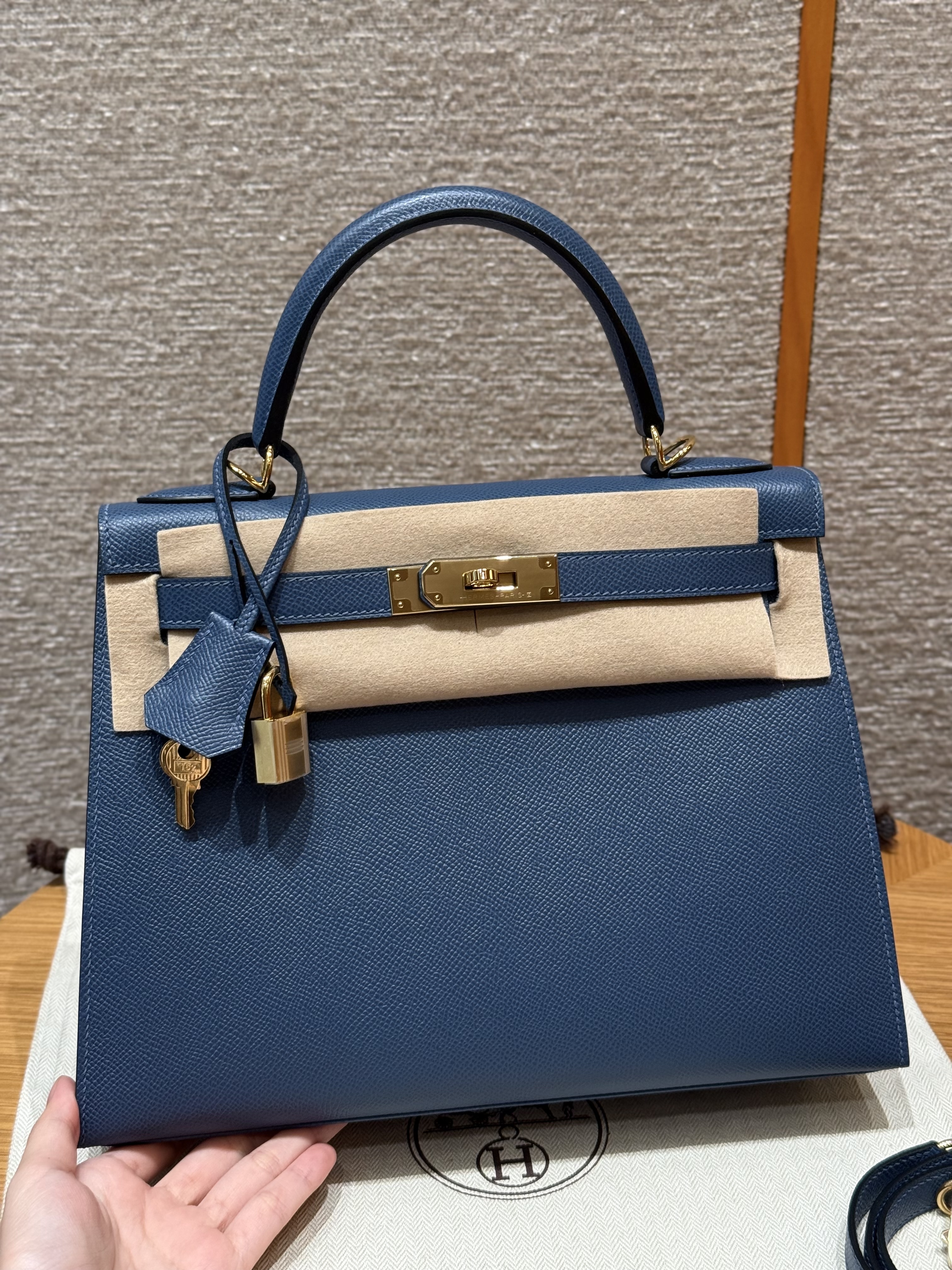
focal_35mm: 48
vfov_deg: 39.7
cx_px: 476
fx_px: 1760
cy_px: 635
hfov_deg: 30.3
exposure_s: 1/100
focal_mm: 6.76
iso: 125
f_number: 1.78
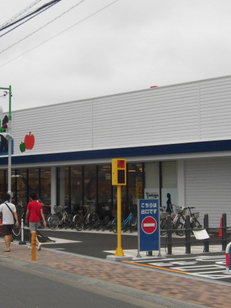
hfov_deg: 21.2
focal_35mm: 69
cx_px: 74
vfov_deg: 28.2
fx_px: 614
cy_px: 154
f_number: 4
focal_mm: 9.16
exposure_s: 1/640
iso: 100
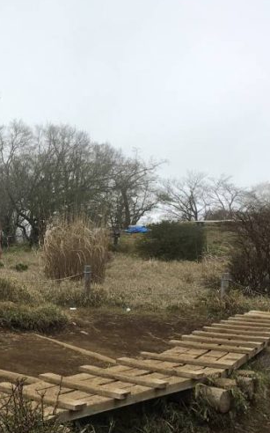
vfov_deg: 31.9
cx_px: -33
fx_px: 754
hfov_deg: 19.4
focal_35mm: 64
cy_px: 272
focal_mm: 4.15
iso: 25
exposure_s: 1/1451
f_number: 2.2
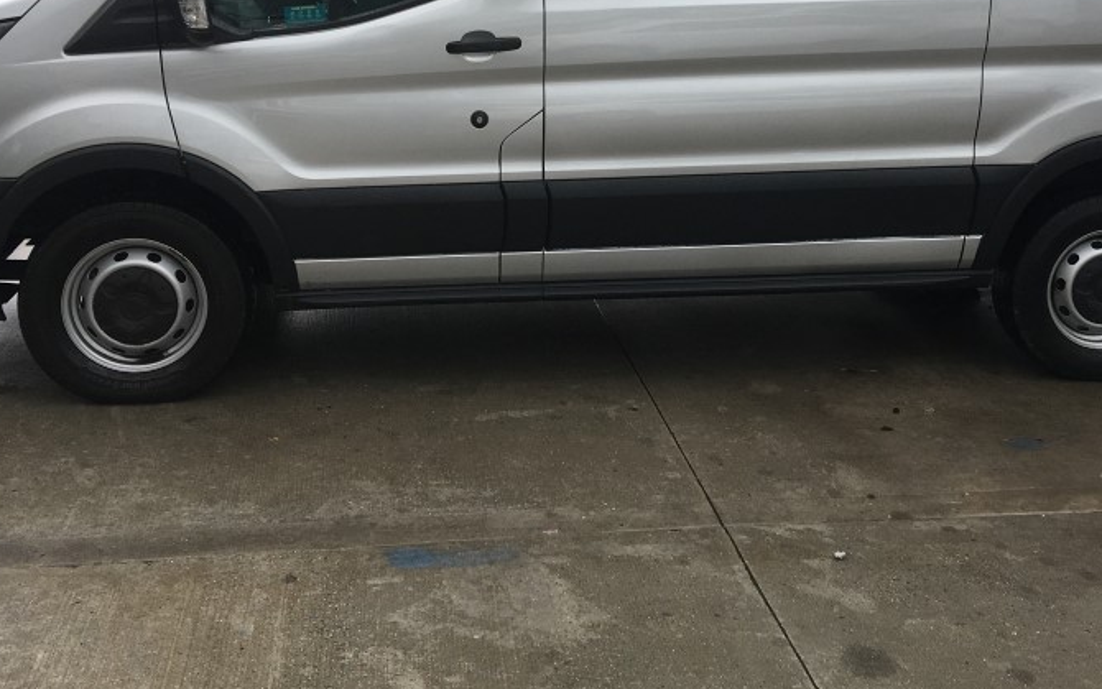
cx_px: 633
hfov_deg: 42.5
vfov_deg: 26.9
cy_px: 146
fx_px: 1412
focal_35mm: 47
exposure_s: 1/370
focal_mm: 4.15
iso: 25
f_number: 2.2
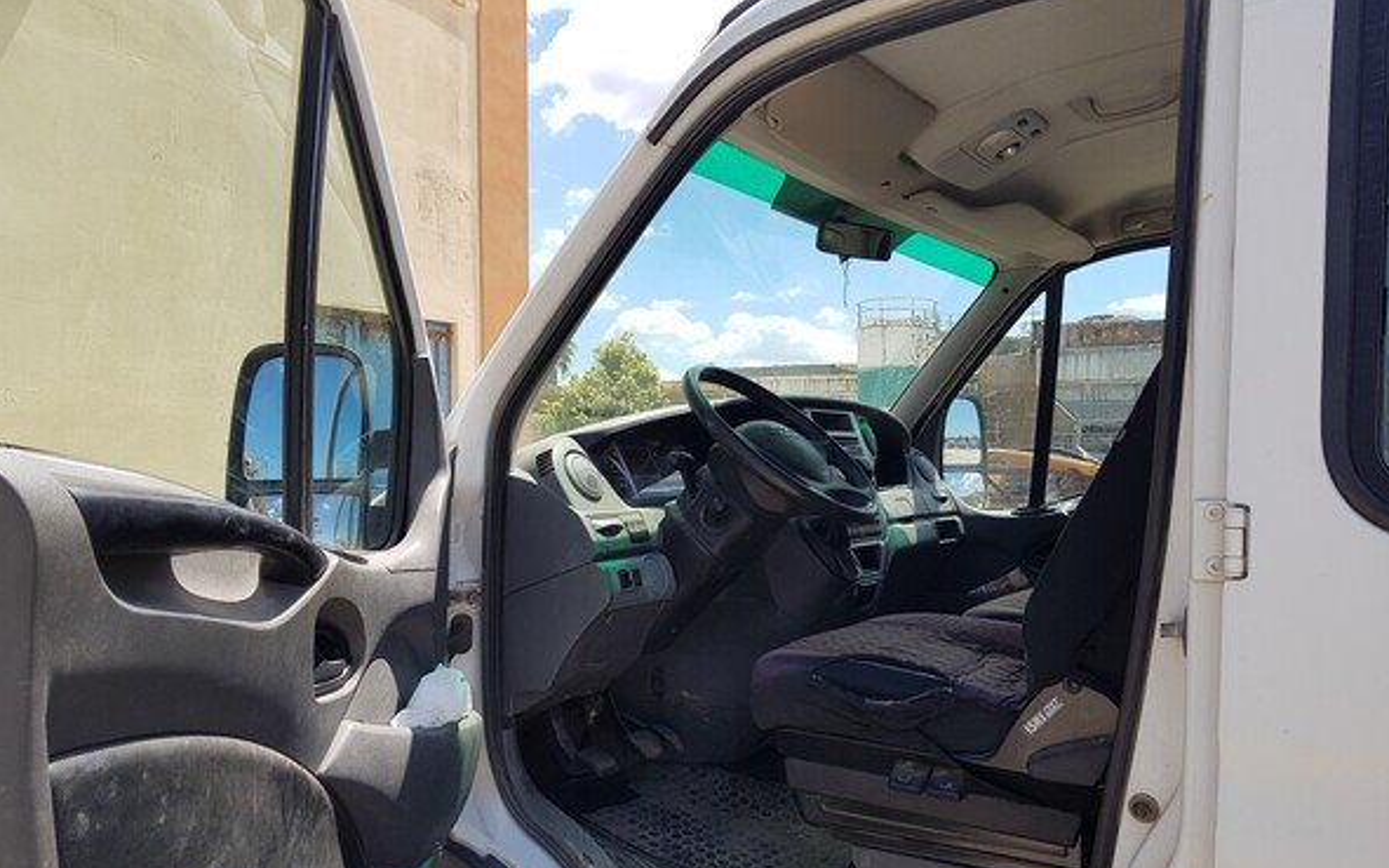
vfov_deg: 44.3
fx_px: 1060
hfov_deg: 66.5
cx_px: 703
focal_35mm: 28
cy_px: 522
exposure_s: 1/1132
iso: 40
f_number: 1.7
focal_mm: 4.2
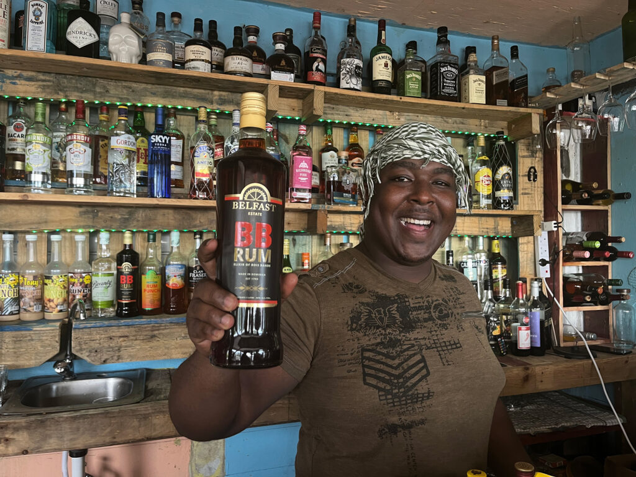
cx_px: 318
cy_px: 238
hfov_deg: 67.3
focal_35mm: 26
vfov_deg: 53.1
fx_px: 478
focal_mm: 5.1
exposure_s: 1/75
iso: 125
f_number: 1.6
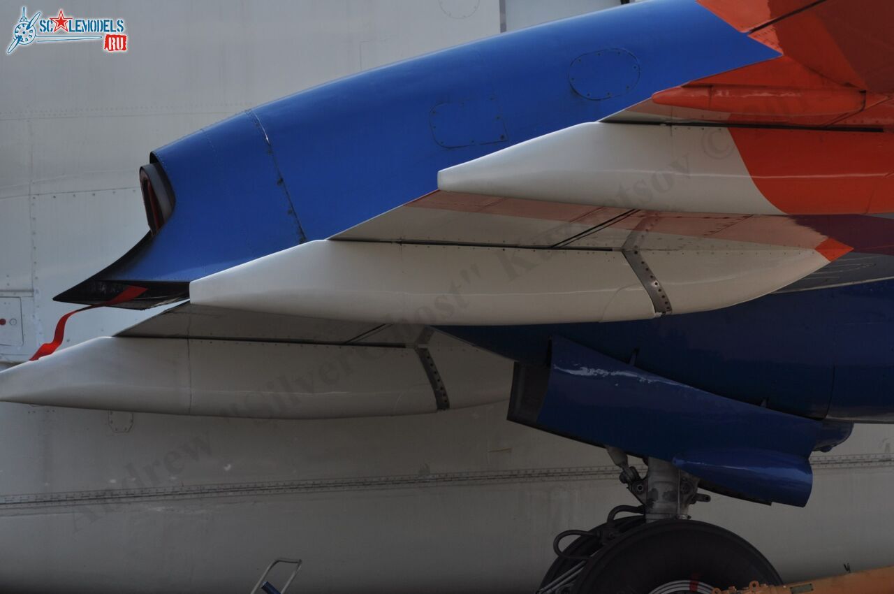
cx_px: 447
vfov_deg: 5.4
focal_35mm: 255
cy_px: 297
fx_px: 6324
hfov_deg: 8.1
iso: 200
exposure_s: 1/1000
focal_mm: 170
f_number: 8
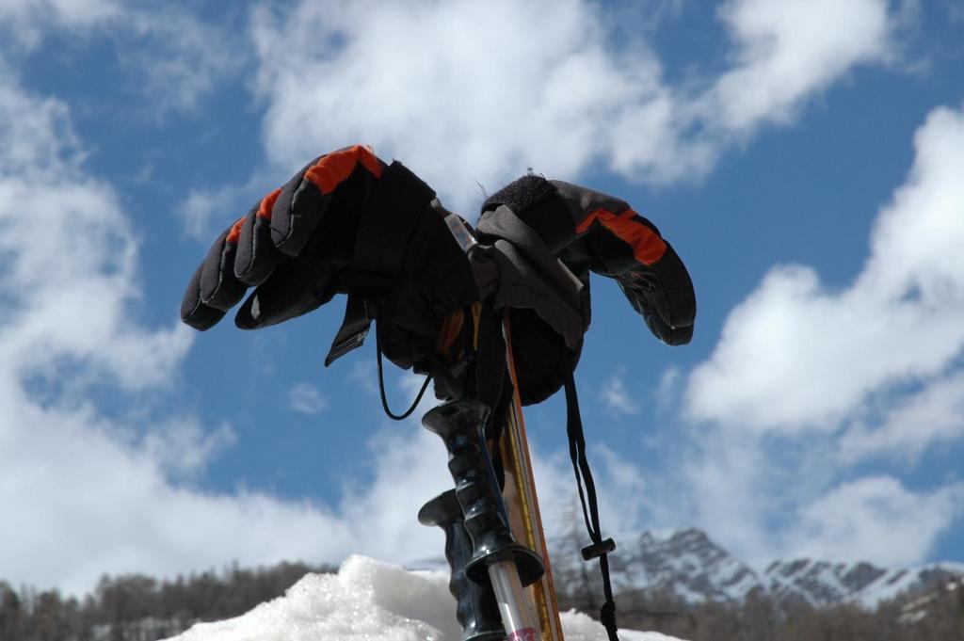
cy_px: 320
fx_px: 2809
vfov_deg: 13.0
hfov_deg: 19.5
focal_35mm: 105
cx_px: 482
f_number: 11
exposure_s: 1/500
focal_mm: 70
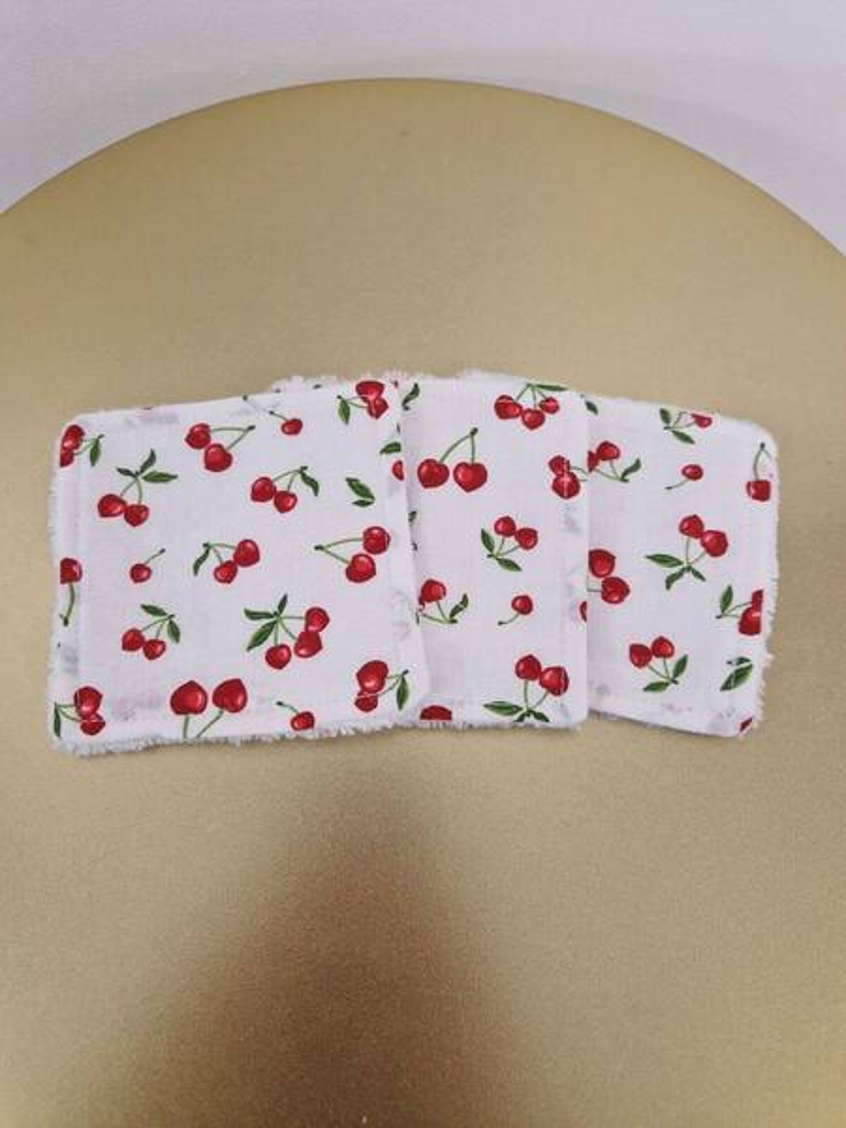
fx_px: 749
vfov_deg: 73.9
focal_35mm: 23
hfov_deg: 58.9
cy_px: 564
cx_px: 423
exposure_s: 1/50
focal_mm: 5.4
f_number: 1.8
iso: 160
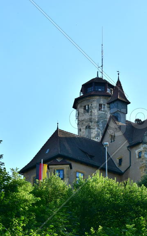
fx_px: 1039
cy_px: 119
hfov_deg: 8.0
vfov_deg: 12.9
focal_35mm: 162
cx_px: 149
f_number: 9
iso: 100
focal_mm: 70
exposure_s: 1/250
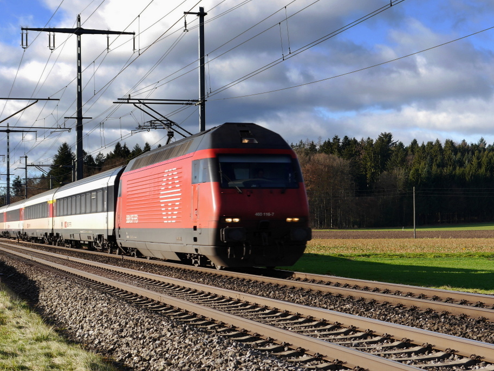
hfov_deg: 23.8
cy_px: 172
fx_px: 1170
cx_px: 233
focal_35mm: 82
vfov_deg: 18.0
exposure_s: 1/250
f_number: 7.1
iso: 160
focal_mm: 34
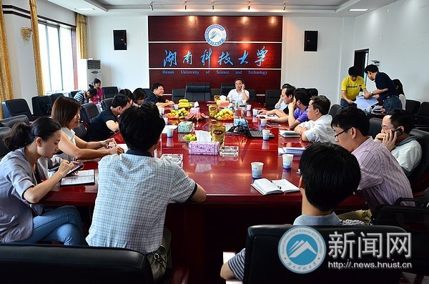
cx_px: 214
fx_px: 374
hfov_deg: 59.6
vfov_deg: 41.5
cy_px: 142
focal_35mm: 32
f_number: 6.3
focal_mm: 21
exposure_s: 1/40
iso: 1250
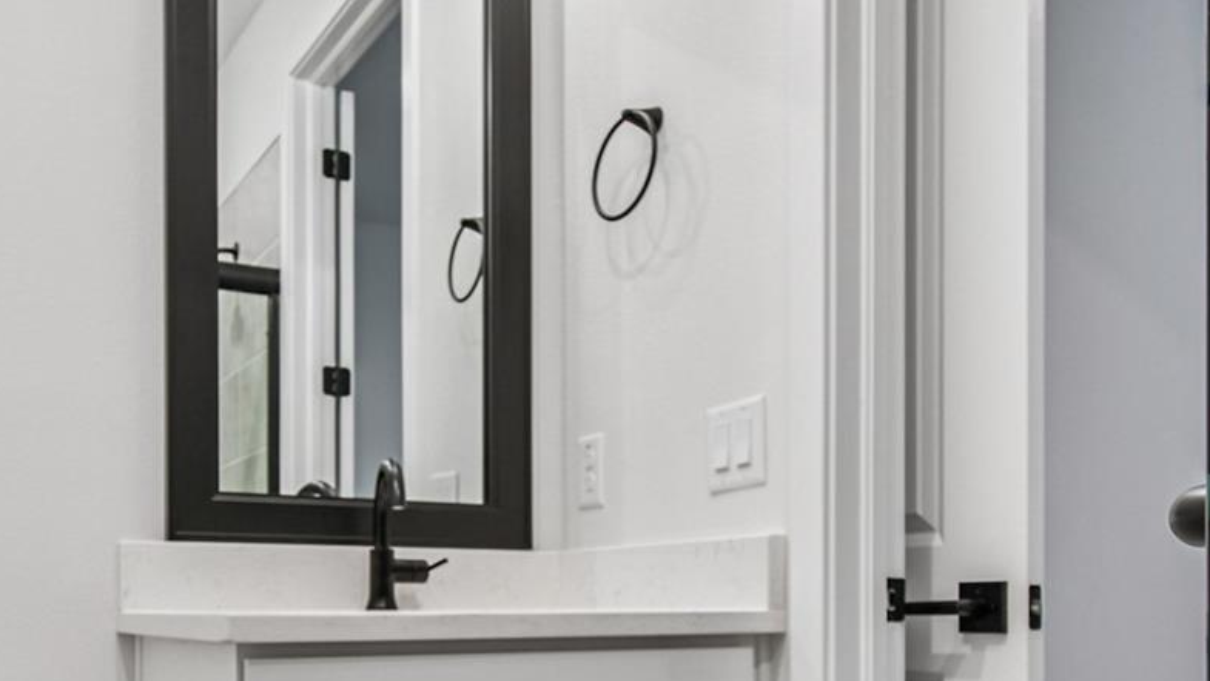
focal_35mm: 32
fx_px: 1027
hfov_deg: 60.7
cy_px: 612
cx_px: 510
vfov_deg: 34.7
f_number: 7.1
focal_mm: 10
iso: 100
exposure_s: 1/10
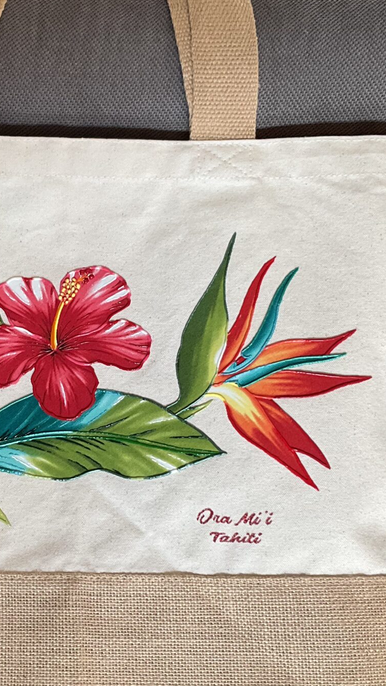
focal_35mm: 60
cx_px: 91
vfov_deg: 34.9
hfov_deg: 19.9
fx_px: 1092
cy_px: 354
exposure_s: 1/122
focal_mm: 3
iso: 50
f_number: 1.8
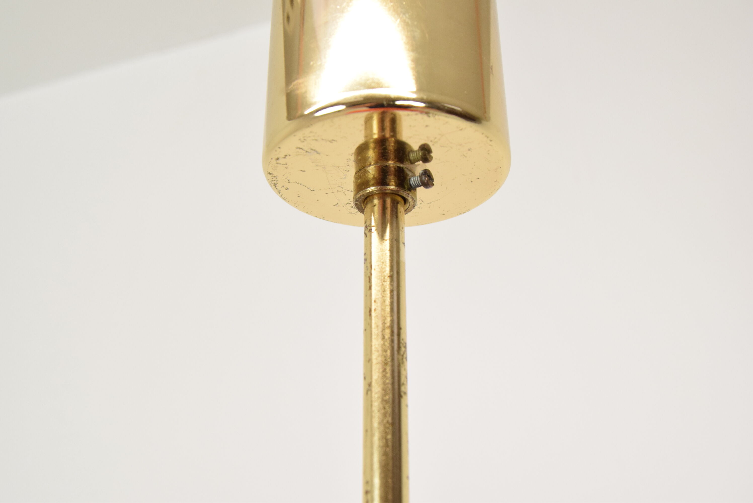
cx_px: 376
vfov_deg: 34.3
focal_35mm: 39
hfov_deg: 49.5
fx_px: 816
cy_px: 252
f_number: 7.1
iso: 1600
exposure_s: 1/200
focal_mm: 26
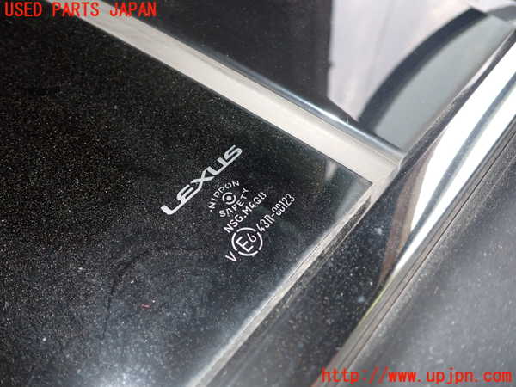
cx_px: 258
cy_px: 194
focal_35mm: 30
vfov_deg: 46.8
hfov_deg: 60.0
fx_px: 447
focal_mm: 5.4
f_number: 6.3
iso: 250
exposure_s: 1/30
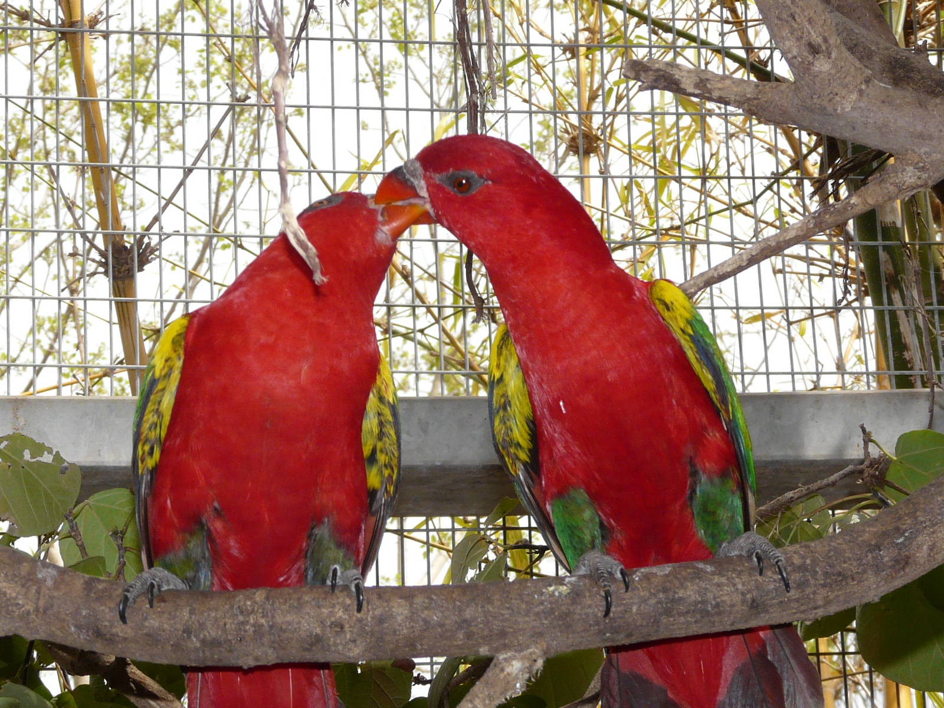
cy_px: 354
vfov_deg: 11.8
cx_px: 472
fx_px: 3436
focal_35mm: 126
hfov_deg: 15.6
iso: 100
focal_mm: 12.9
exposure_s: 1/320
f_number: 4.5
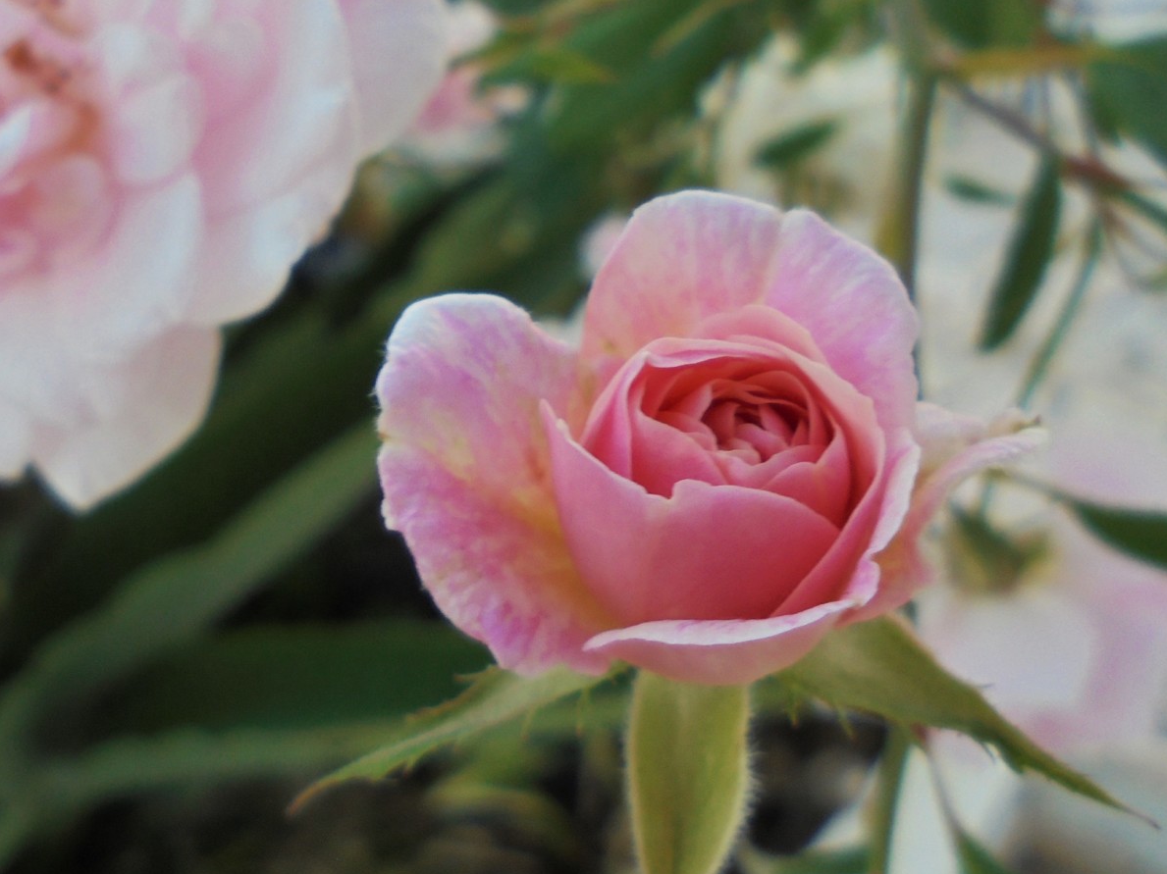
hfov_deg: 63.5
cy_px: 453
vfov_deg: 49.7
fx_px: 944
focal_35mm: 28
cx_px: 580
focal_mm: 4.6
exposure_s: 1/60
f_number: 3.5
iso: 100
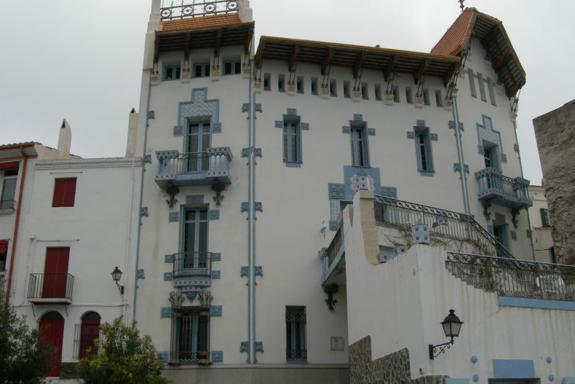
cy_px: 184
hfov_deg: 48.5
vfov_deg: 33.4
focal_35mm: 40
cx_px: 288
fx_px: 639
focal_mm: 7.8
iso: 50
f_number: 4.8
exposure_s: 1/240
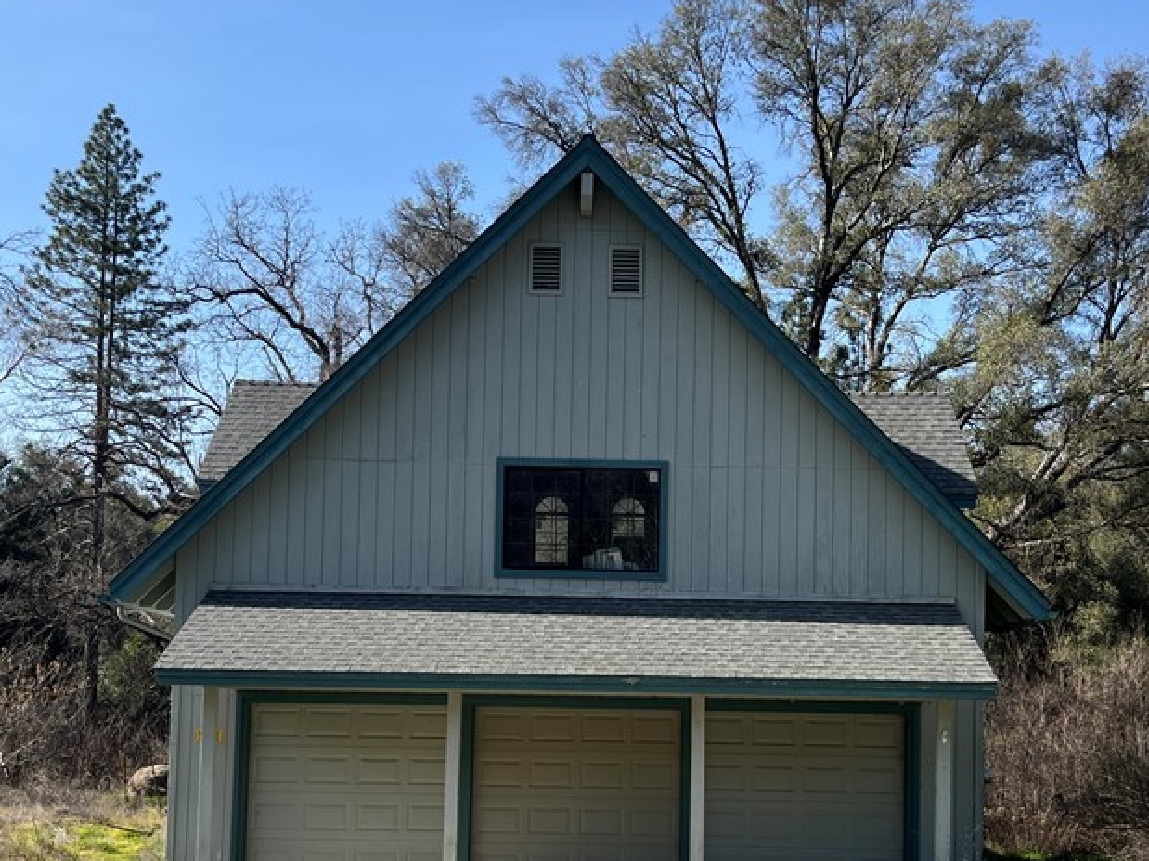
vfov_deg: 33.1
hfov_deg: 43.8
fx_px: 1427
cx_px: 607
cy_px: 625
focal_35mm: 43
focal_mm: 5.1
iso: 50
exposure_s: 1/2137
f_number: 1.6
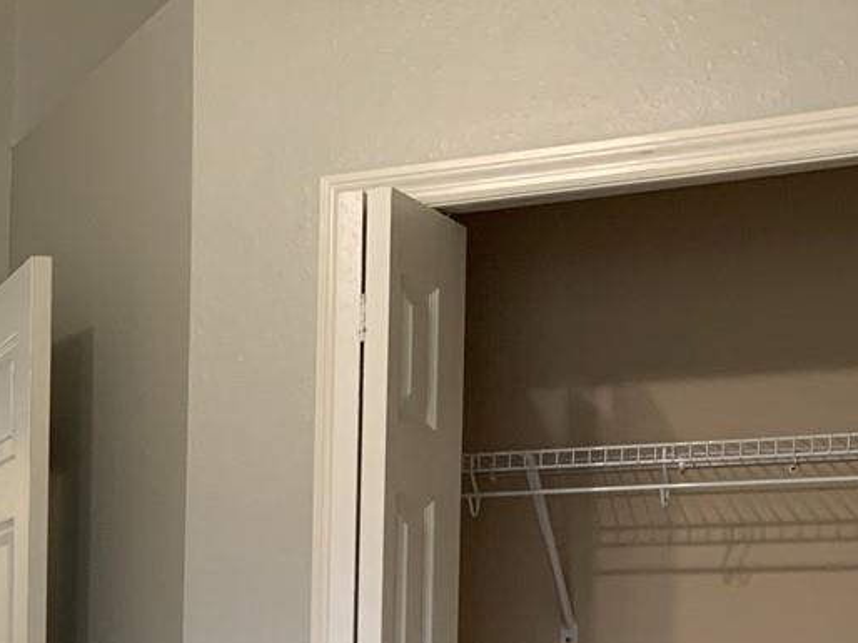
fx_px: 2007
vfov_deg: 17.3
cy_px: 775
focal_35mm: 81
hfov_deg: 22.4
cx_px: -142
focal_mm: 4.25
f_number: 1.8
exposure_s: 1/60
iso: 160
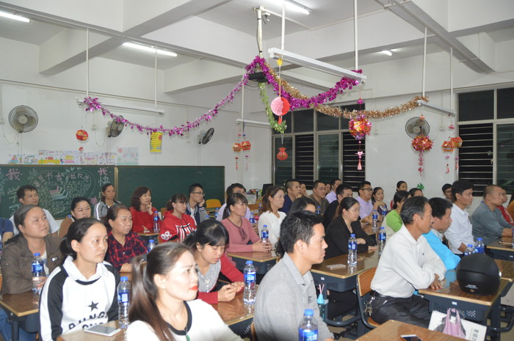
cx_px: 257
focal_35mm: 27
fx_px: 385
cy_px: 170
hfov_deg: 67.4
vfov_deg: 47.8
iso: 1000
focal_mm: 18
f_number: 3.5
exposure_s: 1/60
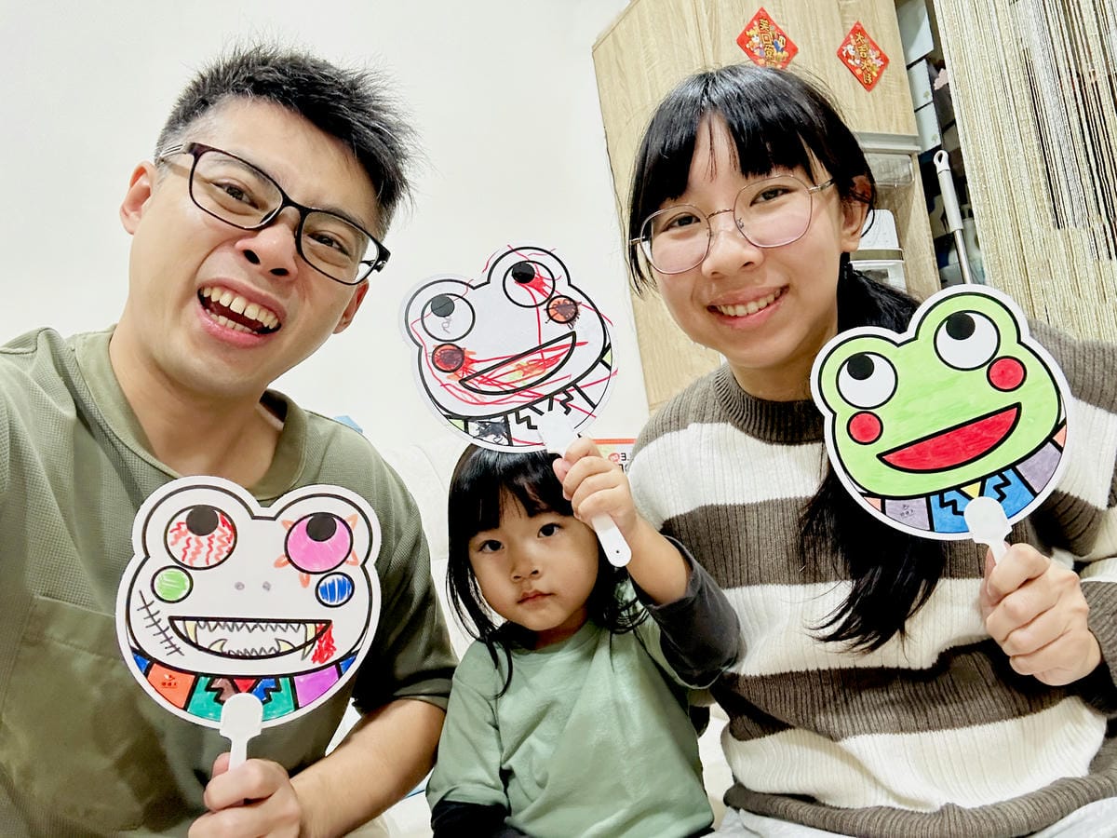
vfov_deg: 58.9
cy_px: 419
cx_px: 558
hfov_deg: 73.9
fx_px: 742
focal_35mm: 23
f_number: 1.9
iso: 250
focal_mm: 2.69
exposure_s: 1/40
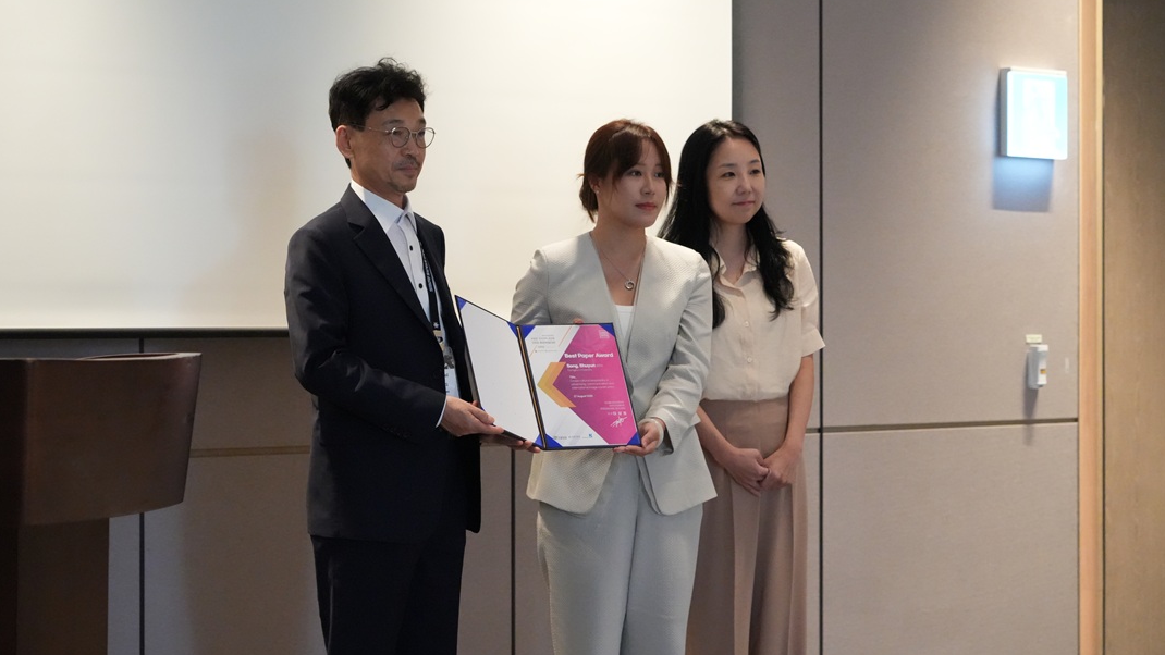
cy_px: 328
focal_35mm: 92
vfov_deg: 13.2
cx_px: 581
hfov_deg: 23.2
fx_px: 2842
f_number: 5.6
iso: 12800
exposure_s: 1/250
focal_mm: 87
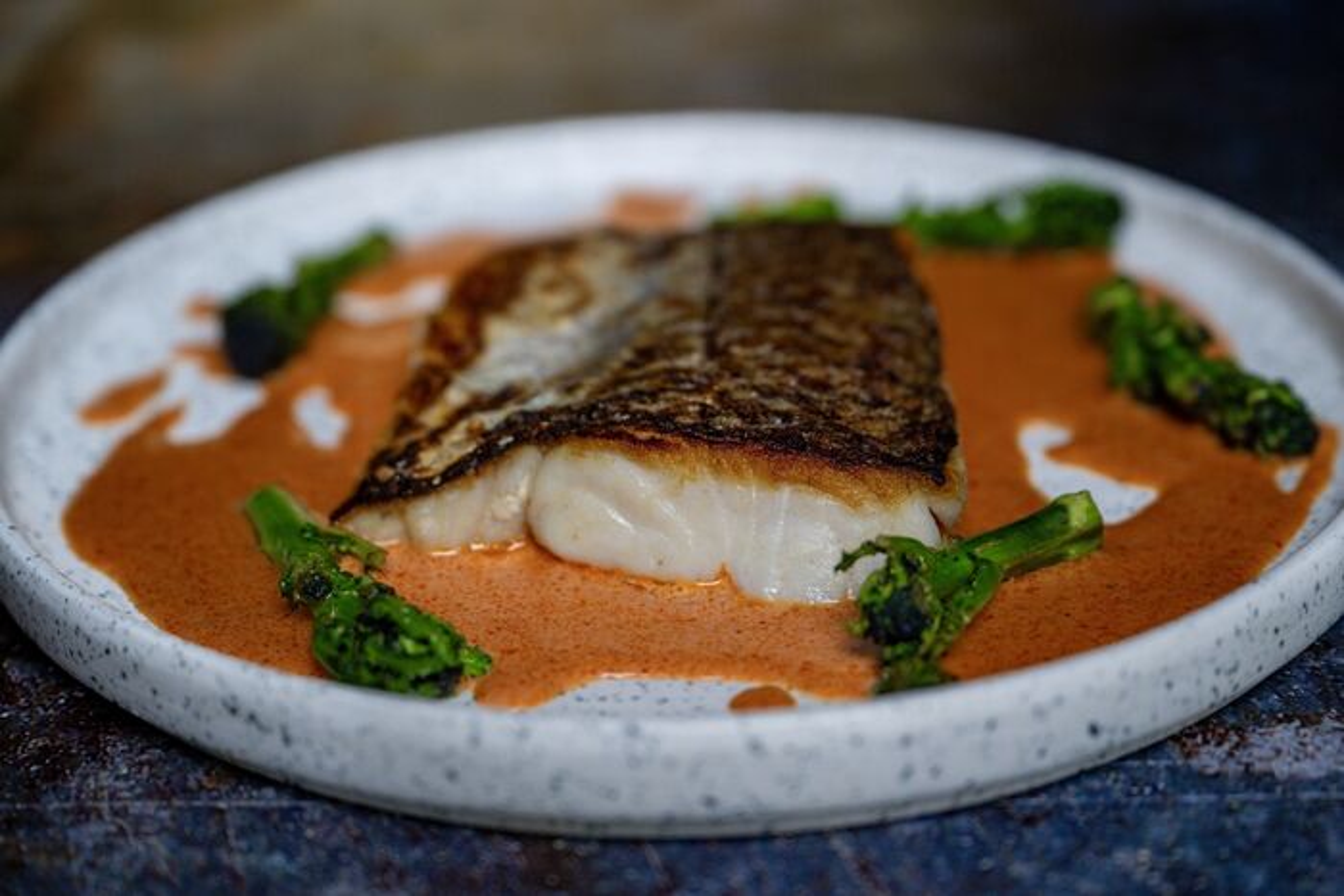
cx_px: 672
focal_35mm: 70
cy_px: 448
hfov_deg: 28.8
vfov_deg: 19.5
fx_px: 2614
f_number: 4
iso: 1000
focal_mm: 70
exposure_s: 1/80
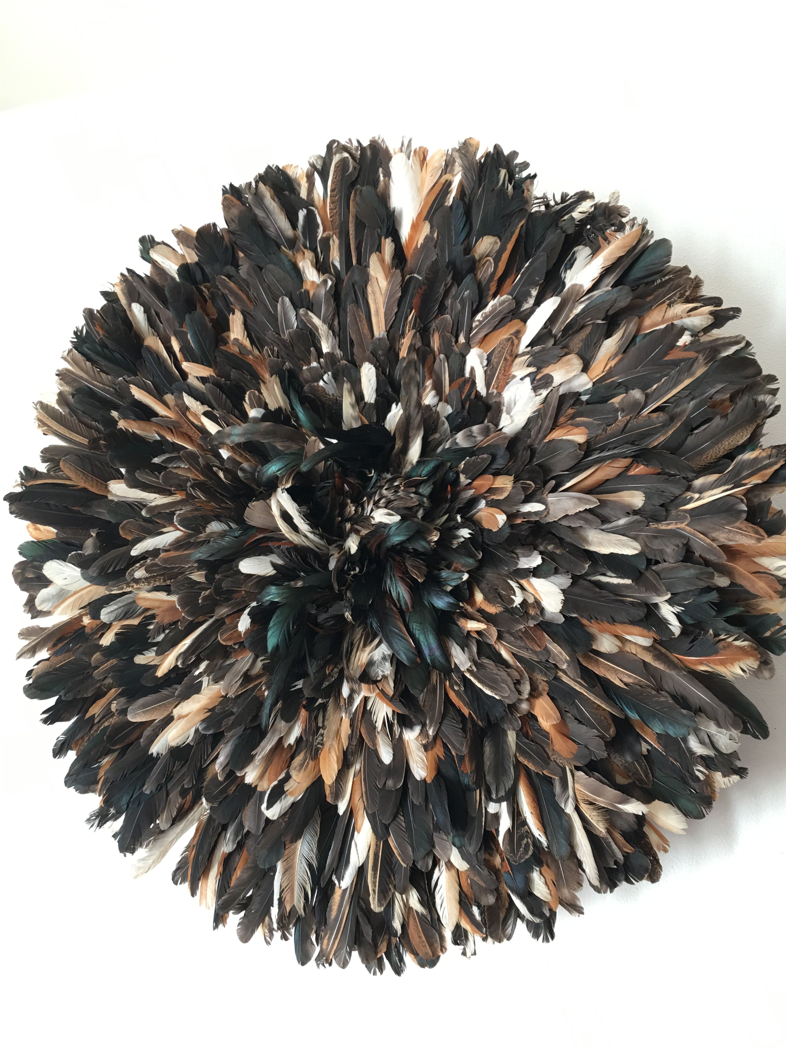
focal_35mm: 29
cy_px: 524
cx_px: 393
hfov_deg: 48.2
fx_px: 878
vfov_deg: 61.7
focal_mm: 4.15
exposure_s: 1/17
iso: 32
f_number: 2.2
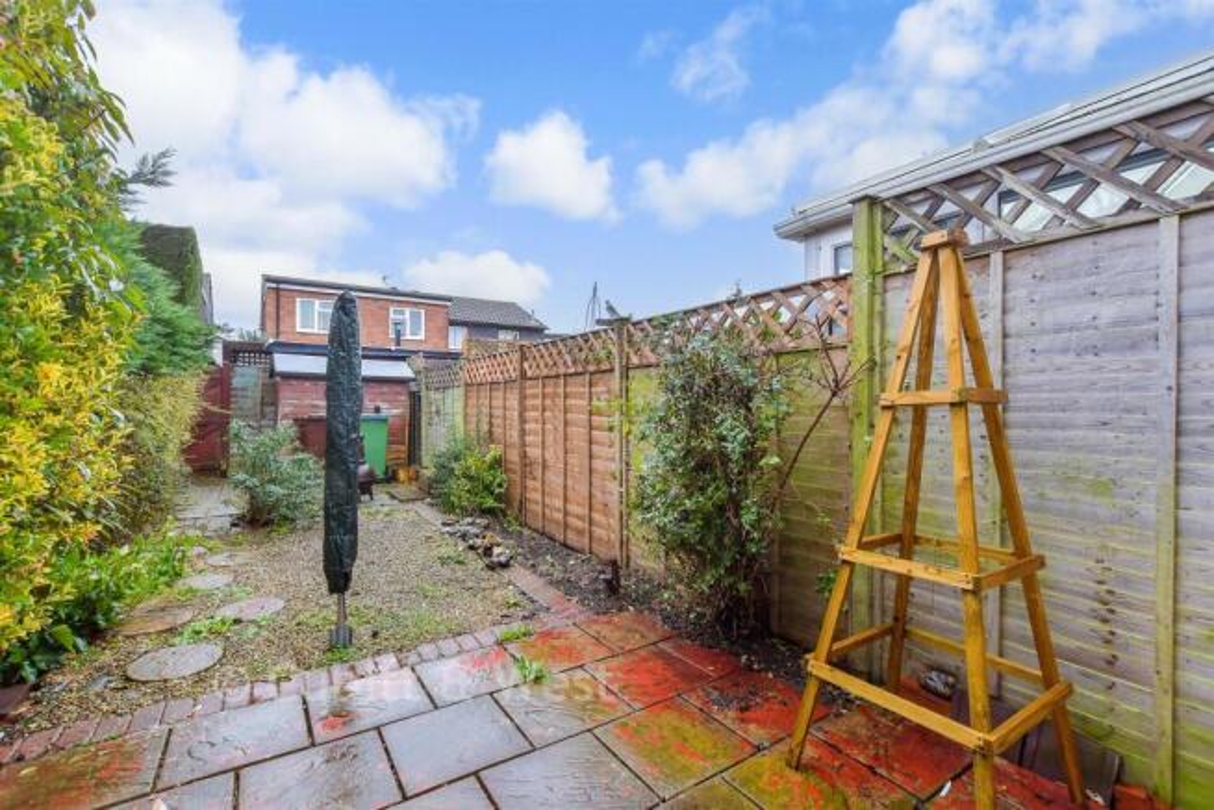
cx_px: 607
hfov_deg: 100.4
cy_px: 405
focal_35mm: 15
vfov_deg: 77.4
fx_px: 506
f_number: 7.1
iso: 400
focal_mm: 10
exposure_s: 1/50
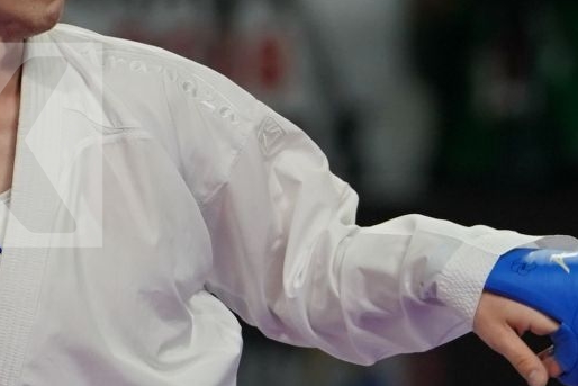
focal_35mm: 1050
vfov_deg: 1.3
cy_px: 145
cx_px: 379
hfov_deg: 2.0
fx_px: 16862
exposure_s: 1/1000
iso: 1000
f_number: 2.8
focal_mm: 200
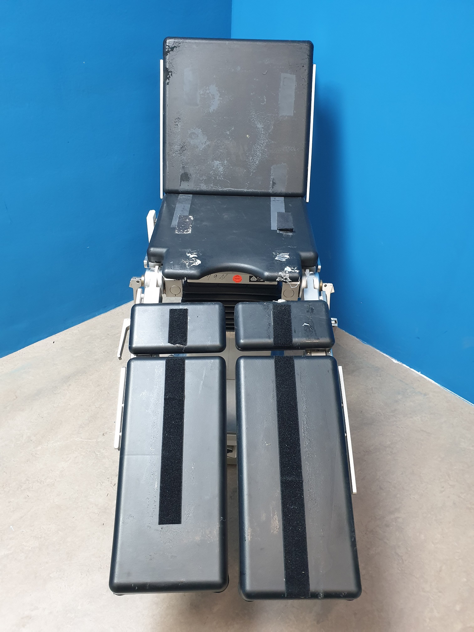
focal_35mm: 26
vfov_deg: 67.3
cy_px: 316
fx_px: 475
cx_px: 237
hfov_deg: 53.1
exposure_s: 1/20
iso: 320
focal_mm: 4.3
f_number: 2.4
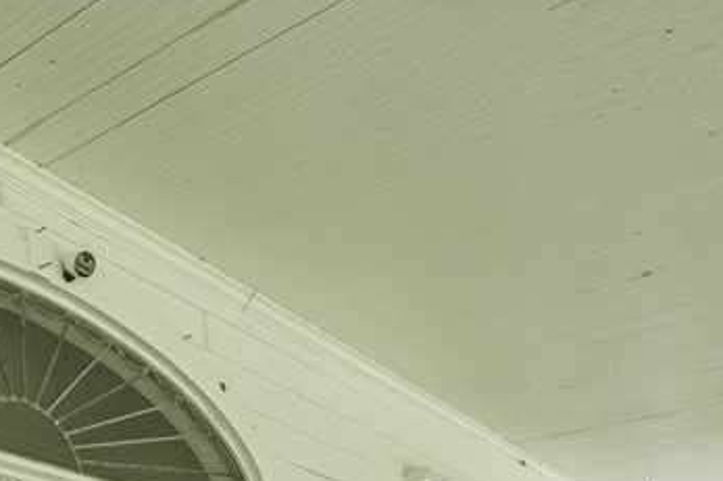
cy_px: 730
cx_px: 72
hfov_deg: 37.1
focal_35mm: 50
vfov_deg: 22.1
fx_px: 1004
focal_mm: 16
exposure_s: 1/100
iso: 320
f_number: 9
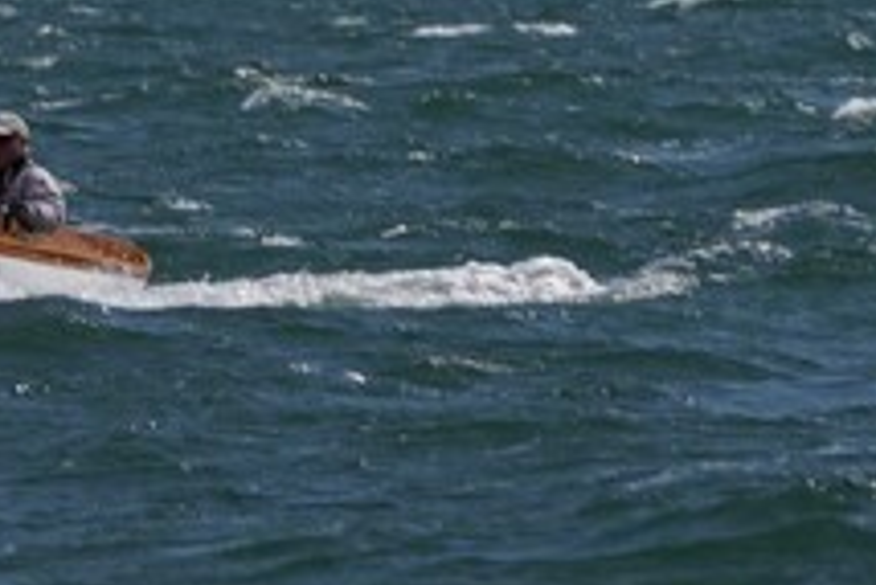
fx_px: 20453
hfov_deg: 2.5
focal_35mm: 840
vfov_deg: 1.6
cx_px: -180
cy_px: -309
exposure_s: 1/1250
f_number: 5.6
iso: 100
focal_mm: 150
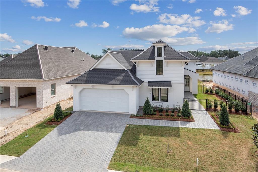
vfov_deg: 57.2
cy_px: 86
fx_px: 158
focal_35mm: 22
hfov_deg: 78.6
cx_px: 129
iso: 400
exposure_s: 1/320
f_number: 10
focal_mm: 22
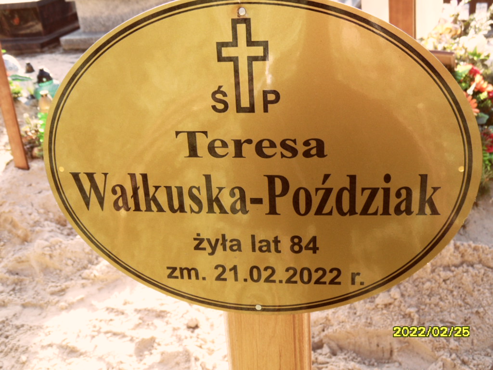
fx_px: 570
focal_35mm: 40
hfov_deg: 46.8
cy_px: 185
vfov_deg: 36.0
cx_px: 246
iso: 80
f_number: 3.6
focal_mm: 6.5
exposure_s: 1/125
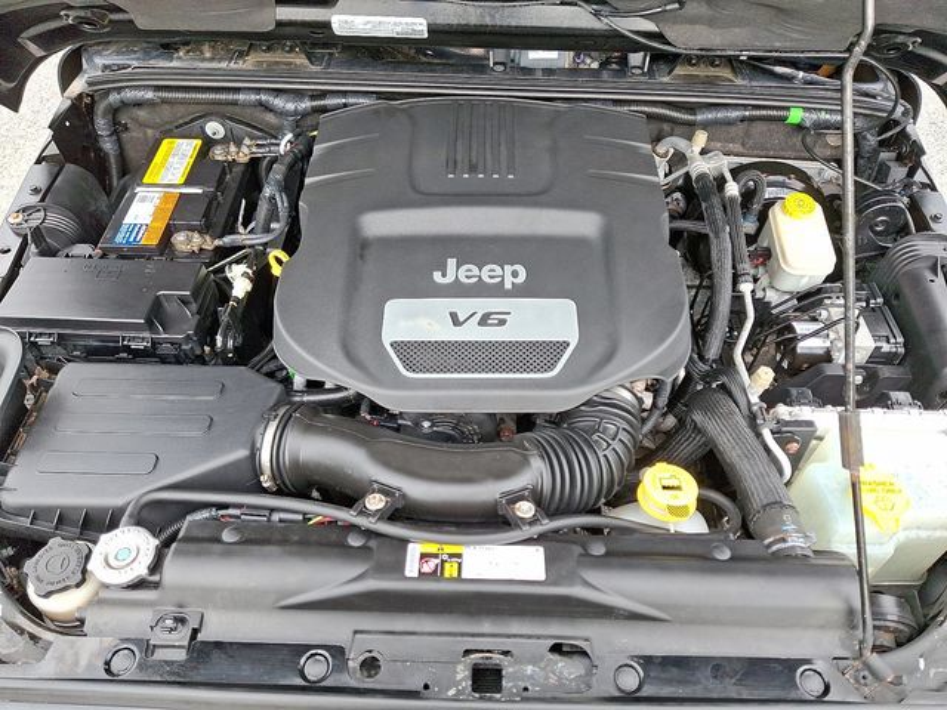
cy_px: 355
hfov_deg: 69.4
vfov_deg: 54.9
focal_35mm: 25
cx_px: 474
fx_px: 684
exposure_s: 1/135
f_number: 1.8
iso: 25
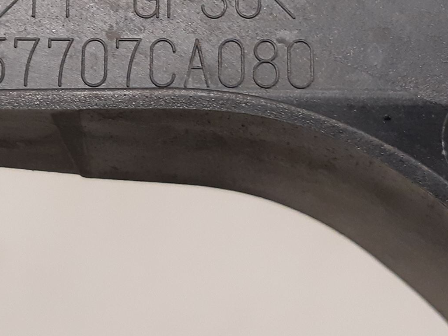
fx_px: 673
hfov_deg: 36.2
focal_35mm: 52
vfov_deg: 27.1
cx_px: 131
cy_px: 35
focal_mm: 3.93
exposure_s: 1/50
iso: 200
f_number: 1.7
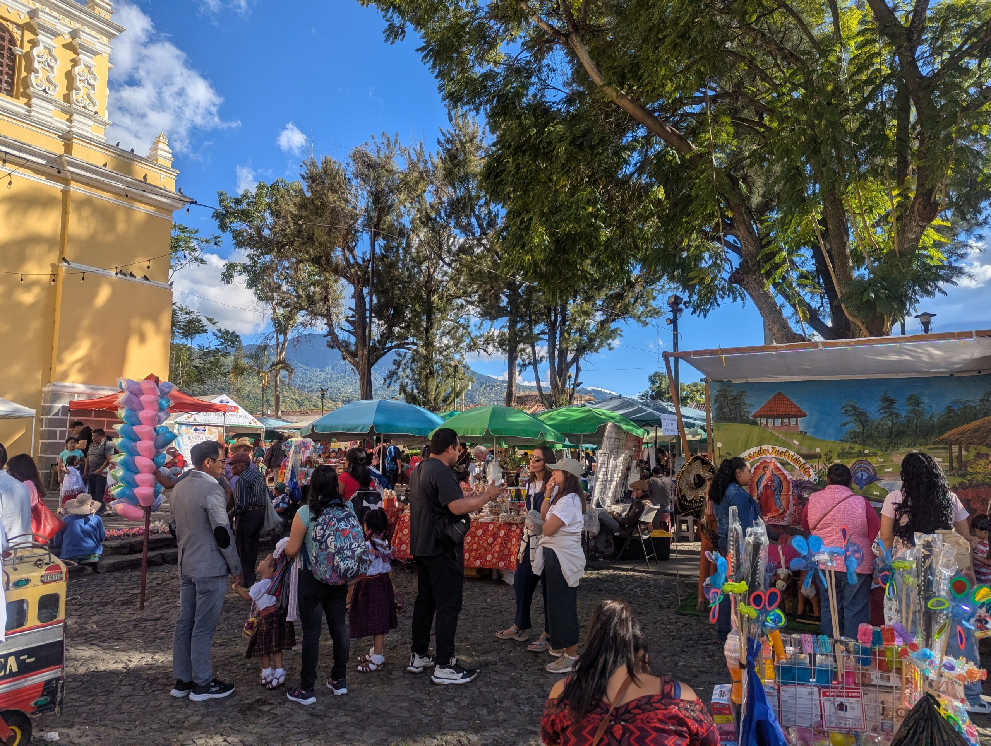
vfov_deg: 56.9
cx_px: 496
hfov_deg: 71.5
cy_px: 373
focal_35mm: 24
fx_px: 688
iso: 38
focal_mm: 6.81
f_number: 1.85
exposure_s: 1/2179
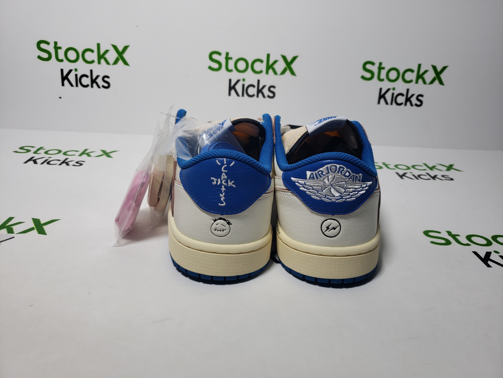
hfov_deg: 67.3
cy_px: 189
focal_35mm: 26
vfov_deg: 53.1
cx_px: 252
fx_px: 378
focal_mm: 4.3
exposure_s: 1/529
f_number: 1.5
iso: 50
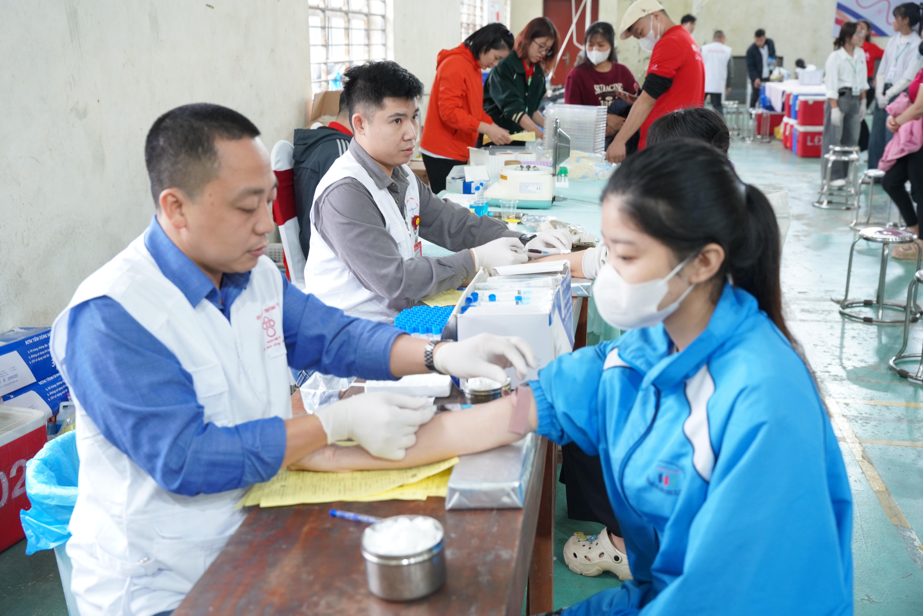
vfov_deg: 35.3
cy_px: 308
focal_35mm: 38
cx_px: 462
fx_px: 967
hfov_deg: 51.0
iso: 2000
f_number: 4
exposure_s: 1/100
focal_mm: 37.7
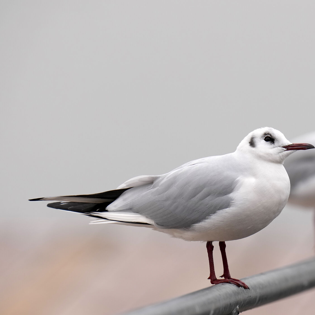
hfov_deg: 2.1
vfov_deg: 2.1
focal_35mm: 818
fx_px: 8422
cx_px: 237
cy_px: 174
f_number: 5
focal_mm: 560
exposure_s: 1/1000
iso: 800
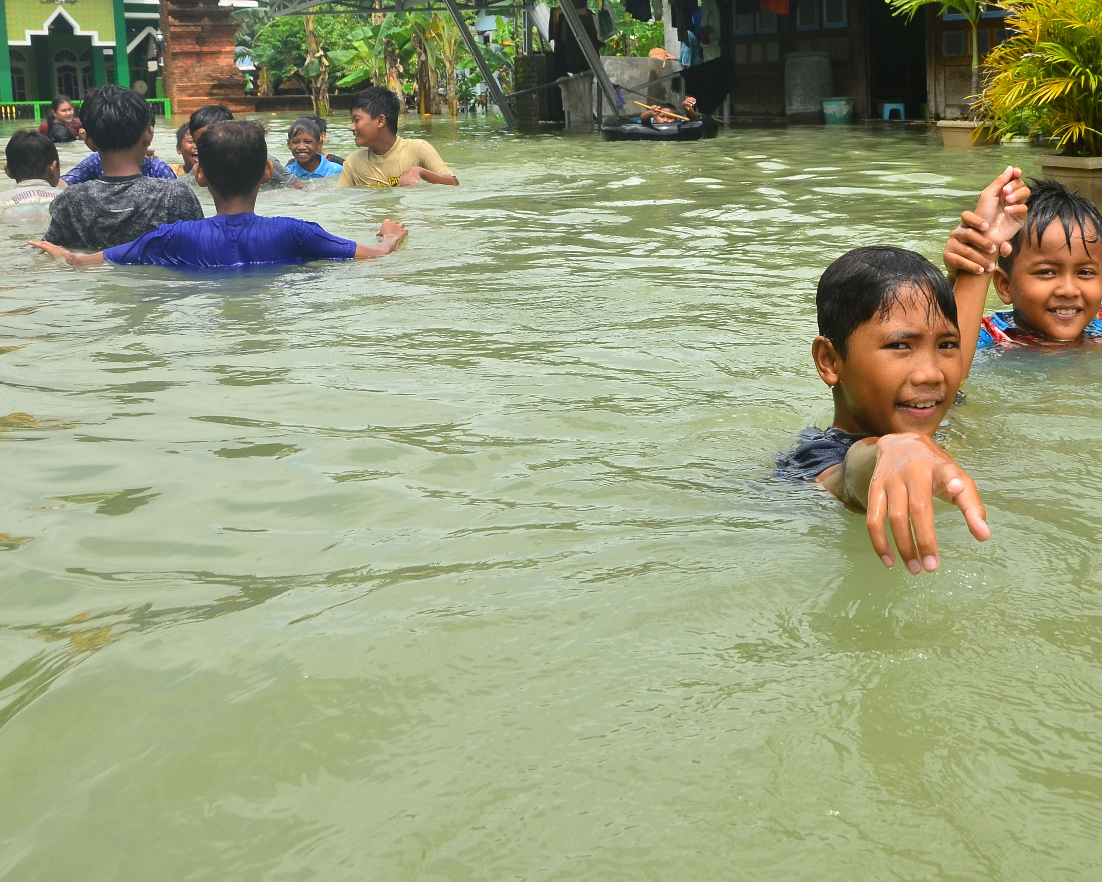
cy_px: 249
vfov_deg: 36.7
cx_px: 722
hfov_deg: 45.2
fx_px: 1305
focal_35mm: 40
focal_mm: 16
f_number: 9.5
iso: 200
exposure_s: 1/350
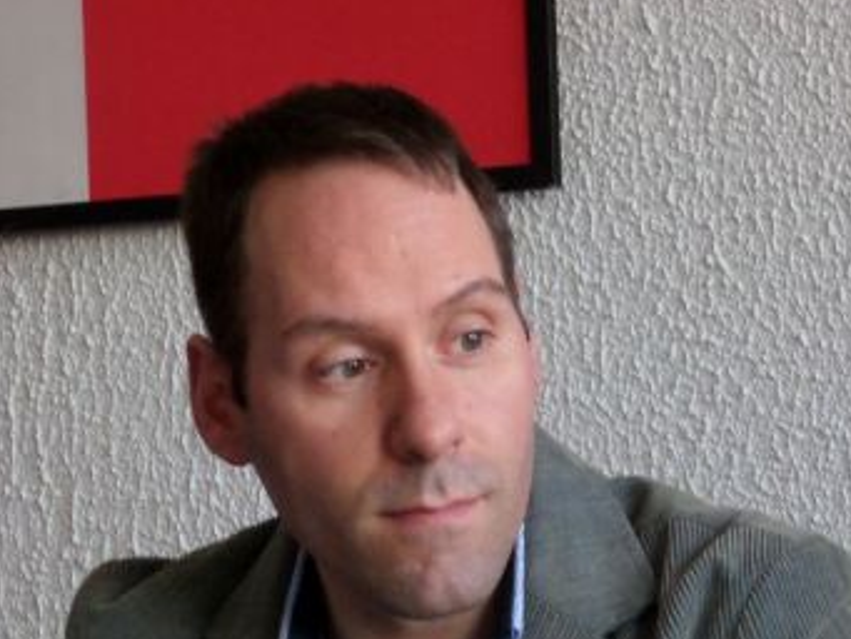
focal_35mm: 165
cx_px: 477
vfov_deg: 9.0
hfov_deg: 12.0
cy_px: 368
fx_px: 4058
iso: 400
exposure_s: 1/20
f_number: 5.8
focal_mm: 24.1
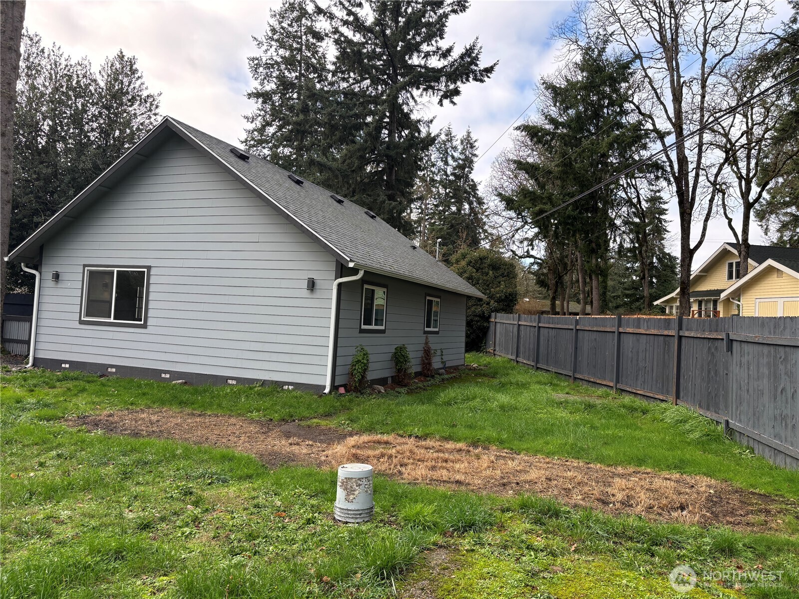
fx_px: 600
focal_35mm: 26
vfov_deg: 53.1
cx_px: 400
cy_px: 300
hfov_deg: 67.3
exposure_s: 1/458
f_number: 1.6
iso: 50
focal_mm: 5.96
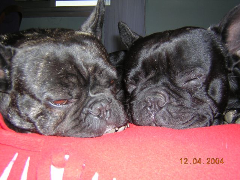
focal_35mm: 36
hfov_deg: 51.4
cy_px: 90
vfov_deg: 39.7
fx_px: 250
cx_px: 120
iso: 100
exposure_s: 1/60.1
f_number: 2.6
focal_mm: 4.7
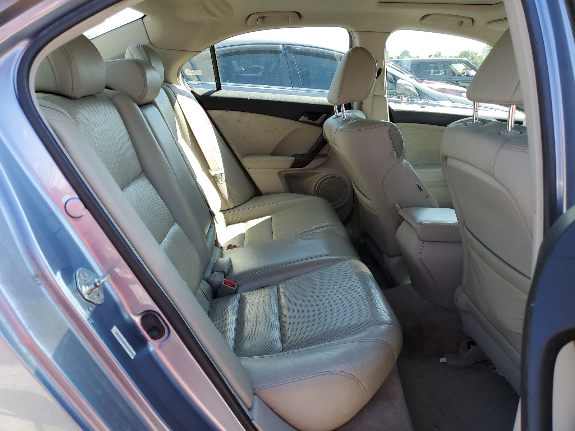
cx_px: 288
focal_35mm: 26
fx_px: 432
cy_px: 216
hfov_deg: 67.3
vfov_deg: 53.1
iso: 50
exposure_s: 1/417
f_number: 1.5
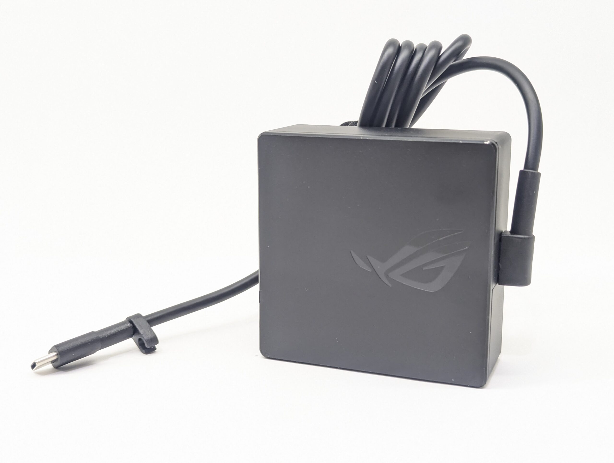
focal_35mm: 48
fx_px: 853
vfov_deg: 30.3
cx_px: 307
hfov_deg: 39.6
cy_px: 232
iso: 127
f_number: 1.85
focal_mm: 6.81
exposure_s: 1/90
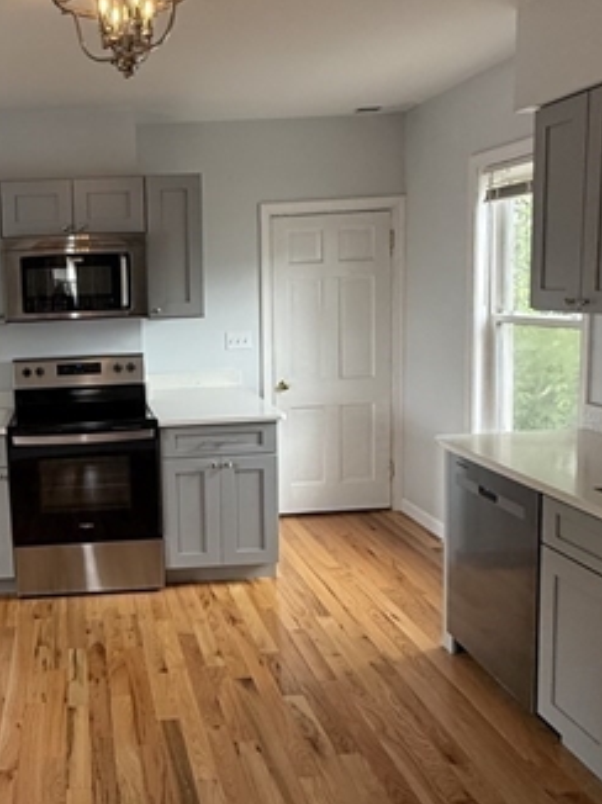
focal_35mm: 33
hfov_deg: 40.4
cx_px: 86
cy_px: 390
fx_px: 766
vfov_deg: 55.4
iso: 160
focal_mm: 2.22
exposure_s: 1/99
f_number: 2.2
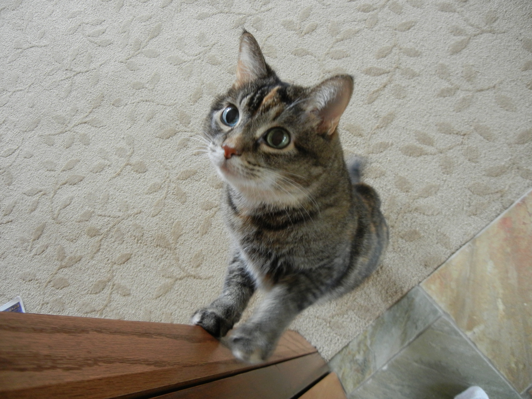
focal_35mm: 30
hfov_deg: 60.0
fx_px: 461
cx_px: 266
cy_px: 200
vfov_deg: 46.8
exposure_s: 1/7.5
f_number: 3.5
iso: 400
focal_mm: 5.4
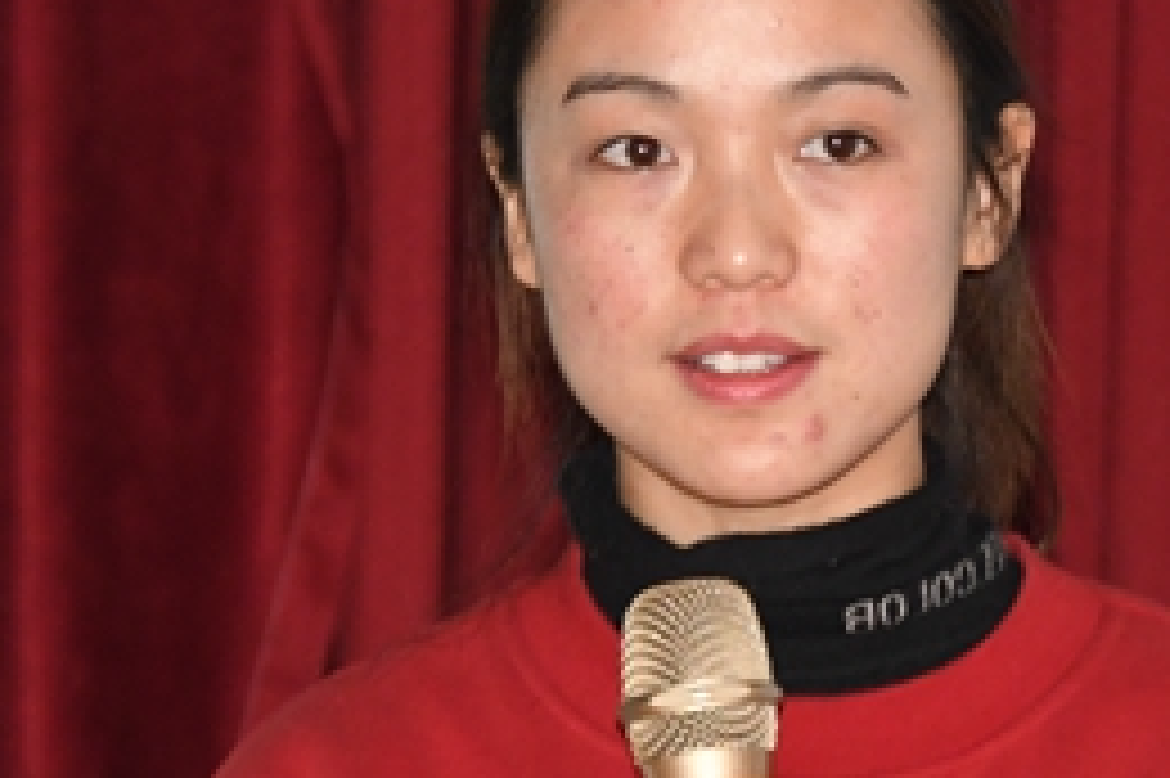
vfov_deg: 3.3
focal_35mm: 415
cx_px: 832
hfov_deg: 5.0
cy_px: 573
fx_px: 13478
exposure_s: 1/250
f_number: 5.3
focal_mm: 90
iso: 1600
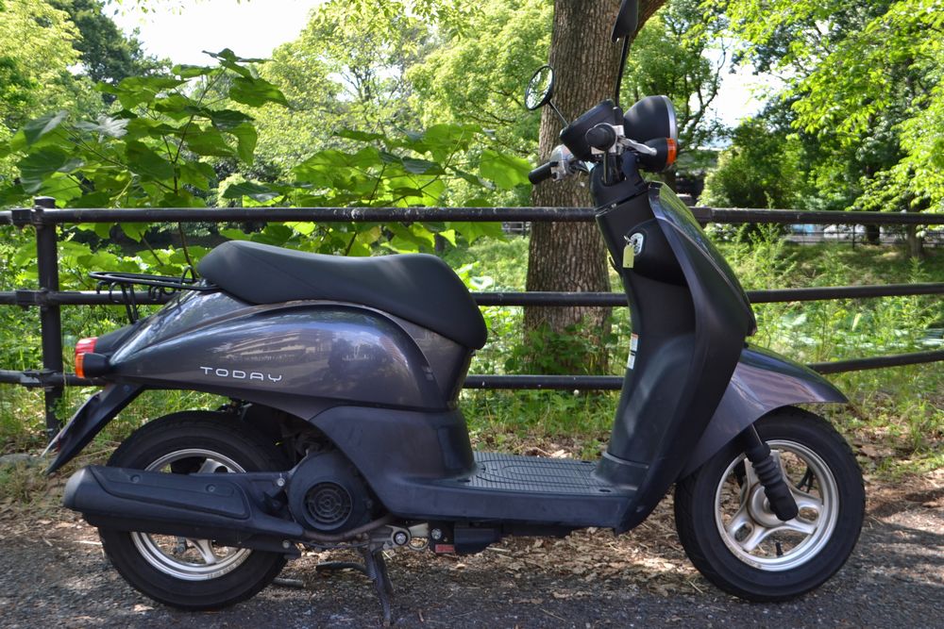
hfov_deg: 49.5
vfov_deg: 34.2
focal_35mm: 39
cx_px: 472
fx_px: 1023
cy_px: 314
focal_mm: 26
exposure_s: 1/125
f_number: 5.6
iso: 200
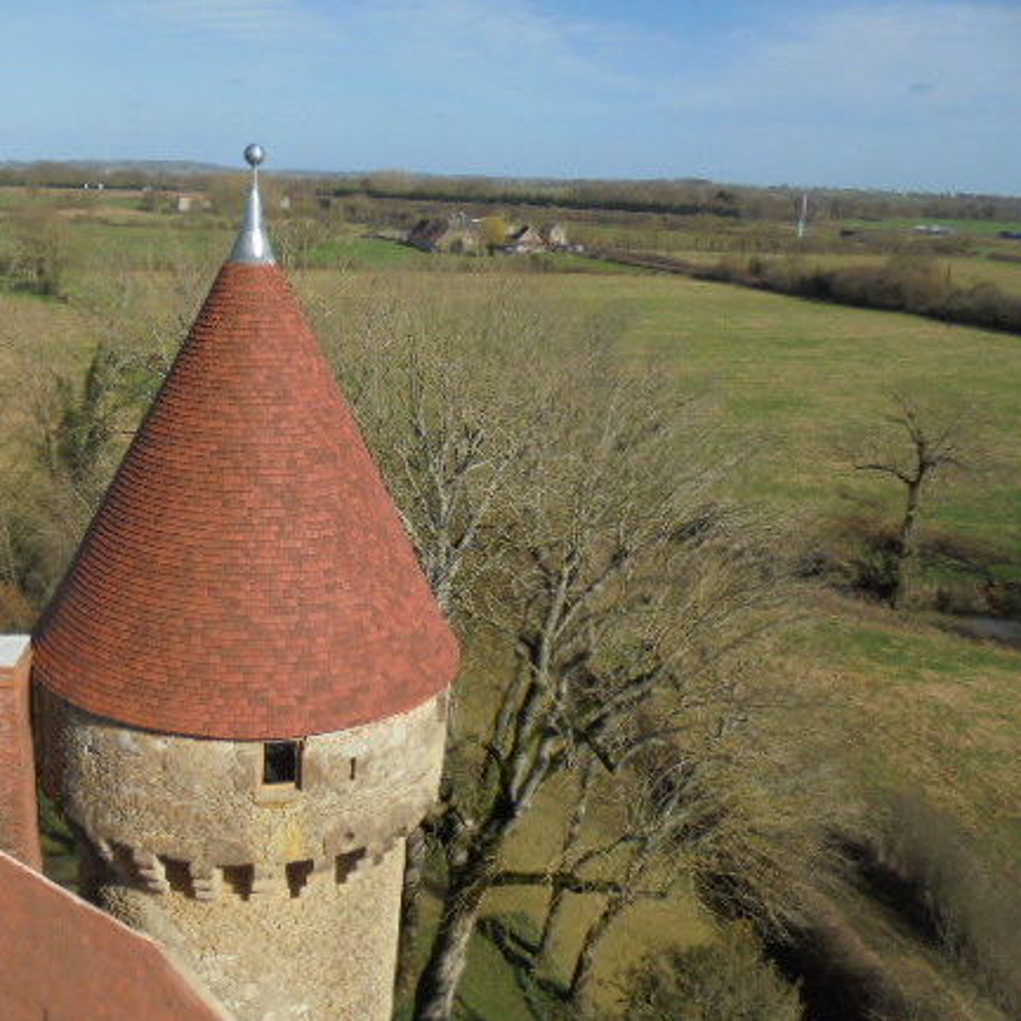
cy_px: 521
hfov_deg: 47.2
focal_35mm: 34
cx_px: 297
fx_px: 1135
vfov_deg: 48.4
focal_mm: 4.6
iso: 100
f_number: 3.5
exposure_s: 1/1000
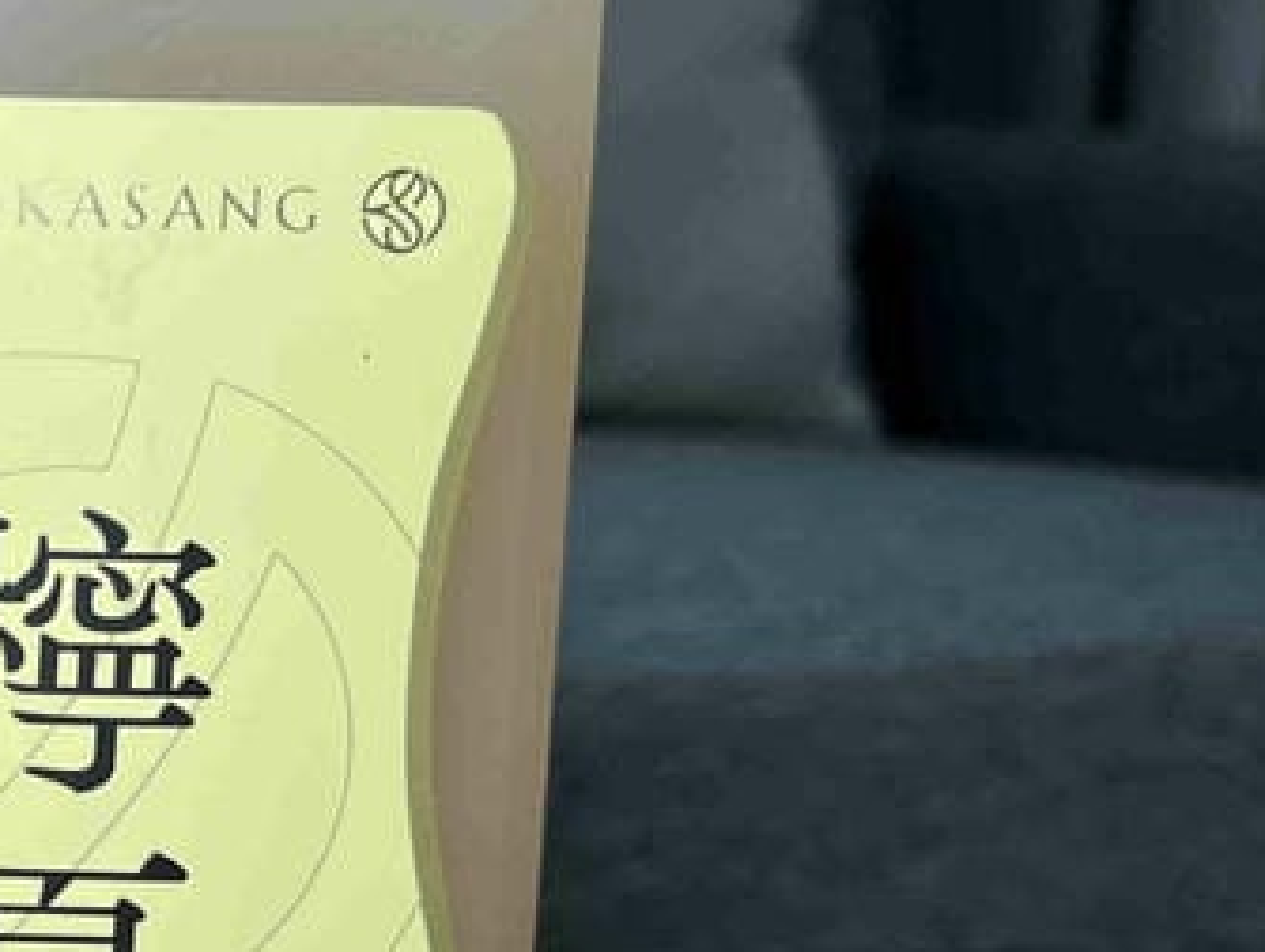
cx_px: -525
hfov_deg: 19.0
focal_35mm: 93
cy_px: 756
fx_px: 3402
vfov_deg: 15.8
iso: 40
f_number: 1.5
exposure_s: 1/152
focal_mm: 5.7
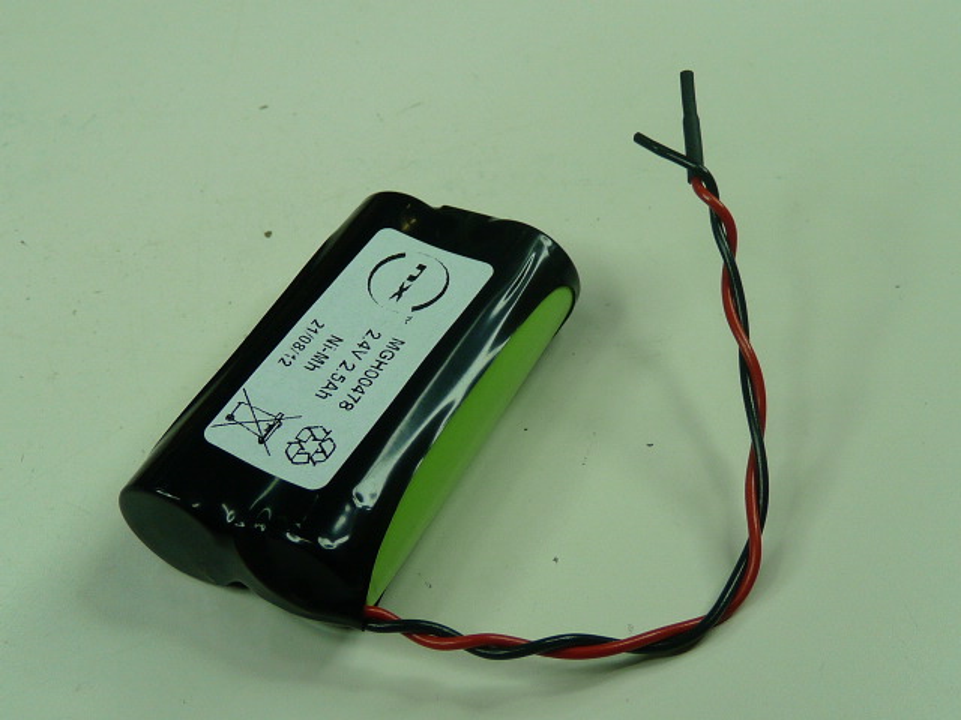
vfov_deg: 27.5
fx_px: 1471
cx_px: 480
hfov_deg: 36.2
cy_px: 360
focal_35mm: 53
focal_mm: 5.4
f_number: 3
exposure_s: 1/100
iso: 100
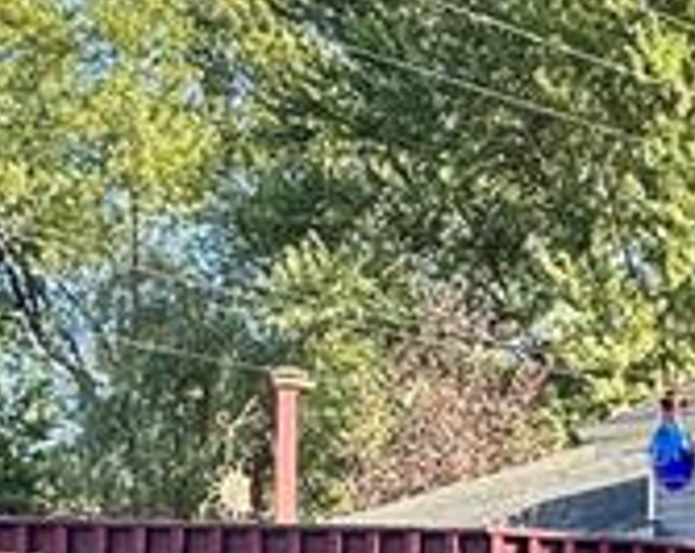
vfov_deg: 17.4
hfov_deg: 20.3
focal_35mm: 84
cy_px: 661
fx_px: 1725
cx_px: 970
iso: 40
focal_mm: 2.22
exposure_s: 1/198
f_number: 2.2
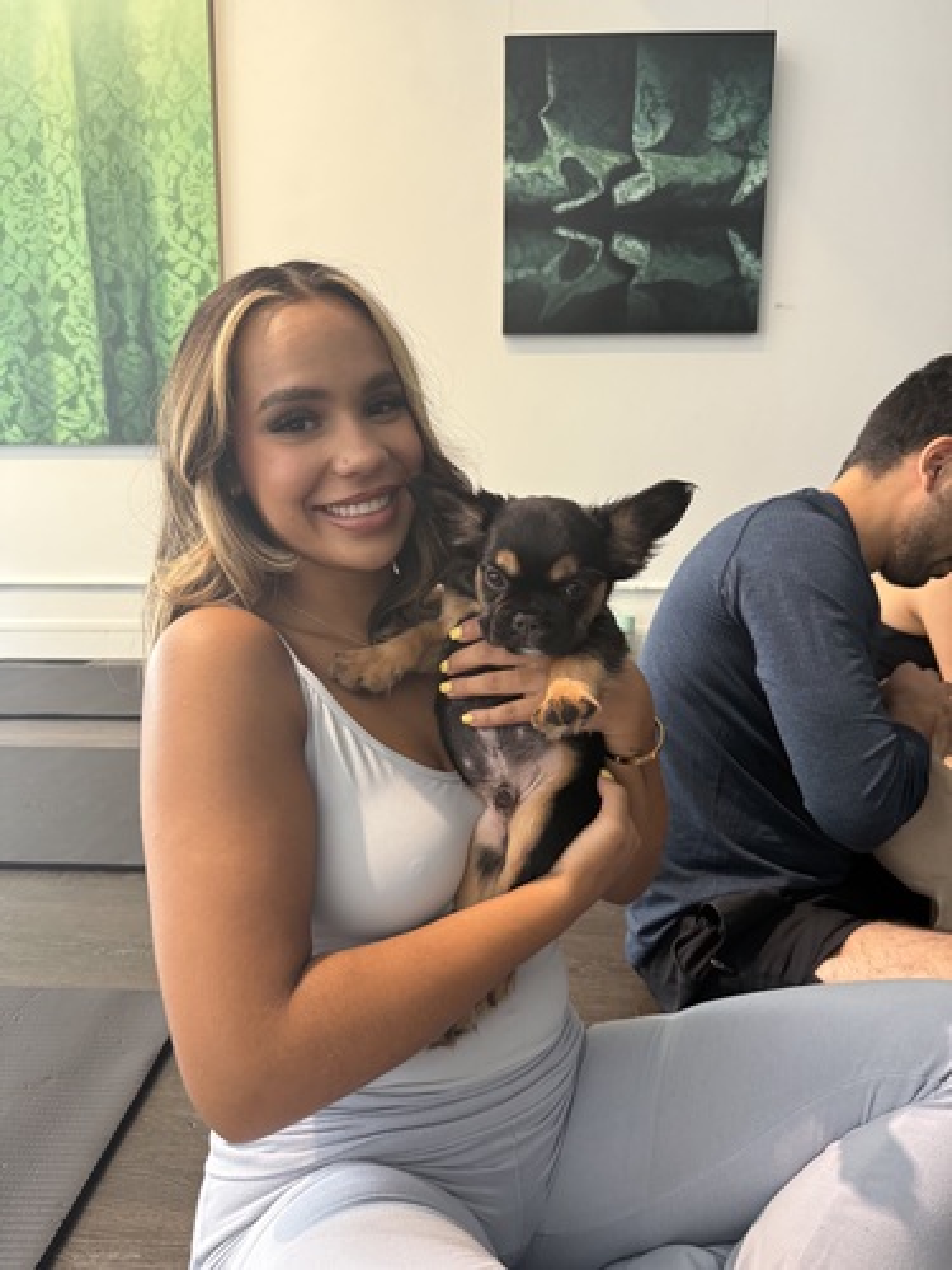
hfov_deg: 56.8
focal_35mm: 24
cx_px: 476
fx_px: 880
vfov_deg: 71.6
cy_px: 635
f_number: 1.78
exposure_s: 1/60
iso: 200
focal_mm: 6.76
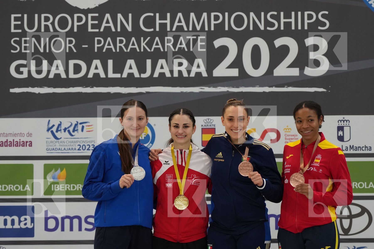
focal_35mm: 174
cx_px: 187
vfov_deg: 7.9
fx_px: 1808
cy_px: 124
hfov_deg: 11.8
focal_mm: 116
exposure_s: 1/500
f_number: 2.8
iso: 1600
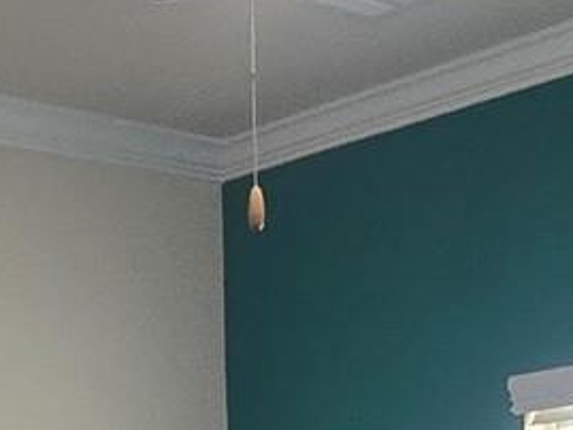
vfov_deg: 12.4
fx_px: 1639
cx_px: -147
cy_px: 969
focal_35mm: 99
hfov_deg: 18.6
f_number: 2.2
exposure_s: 1/60
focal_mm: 2.2
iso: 320
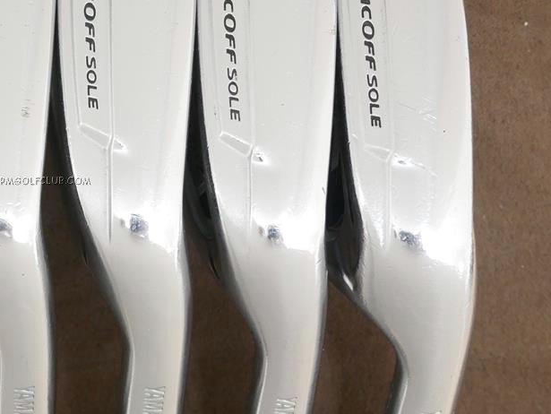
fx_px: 1656
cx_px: 27
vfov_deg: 14.2
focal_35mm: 104
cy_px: 99
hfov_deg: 18.5
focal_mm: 25
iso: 1600
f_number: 4.5
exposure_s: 1/20
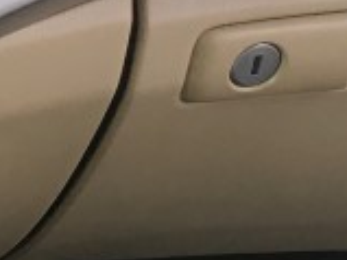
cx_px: -319
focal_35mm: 187
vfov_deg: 7.9
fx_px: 1873
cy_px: 57
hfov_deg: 9.9
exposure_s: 1/40
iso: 25
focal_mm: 4.15
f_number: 2.2
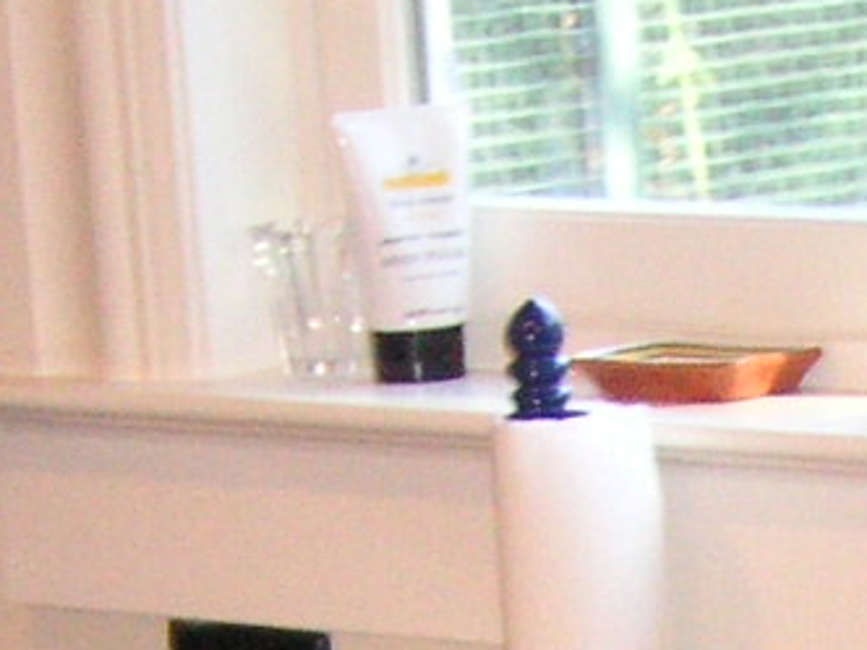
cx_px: 1428
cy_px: 1723
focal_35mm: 228
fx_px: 5711
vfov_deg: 6.2
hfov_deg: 8.4
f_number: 2.8
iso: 160
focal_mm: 6.1
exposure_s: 1/45
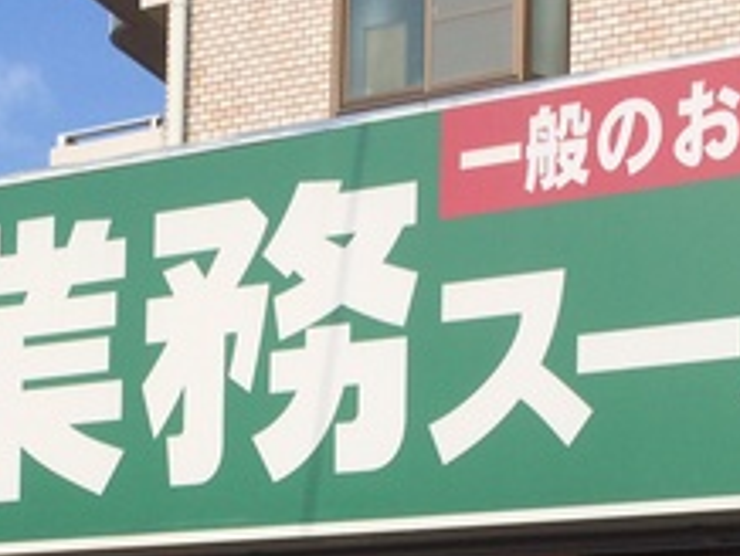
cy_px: 736
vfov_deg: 15.9
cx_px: 268
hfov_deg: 22.2
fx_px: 1883
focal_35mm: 88
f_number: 2.2
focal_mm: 4.12
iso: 50
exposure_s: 1/2740
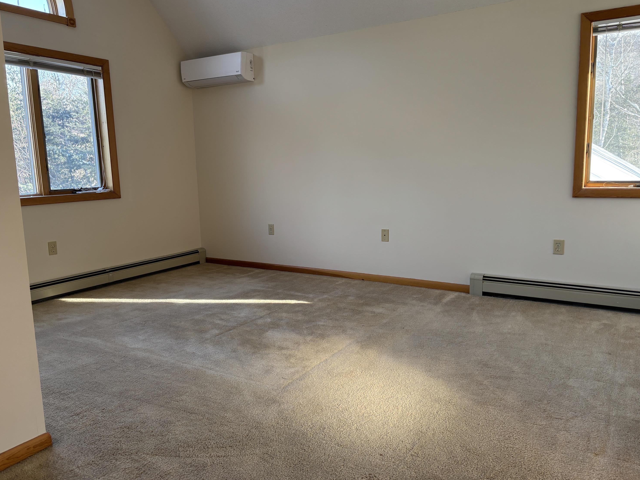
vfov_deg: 51.4
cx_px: 327
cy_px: 236
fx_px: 499
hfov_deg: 65.3
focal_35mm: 27
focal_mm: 5.96
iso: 80
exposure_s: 1/121
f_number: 1.6
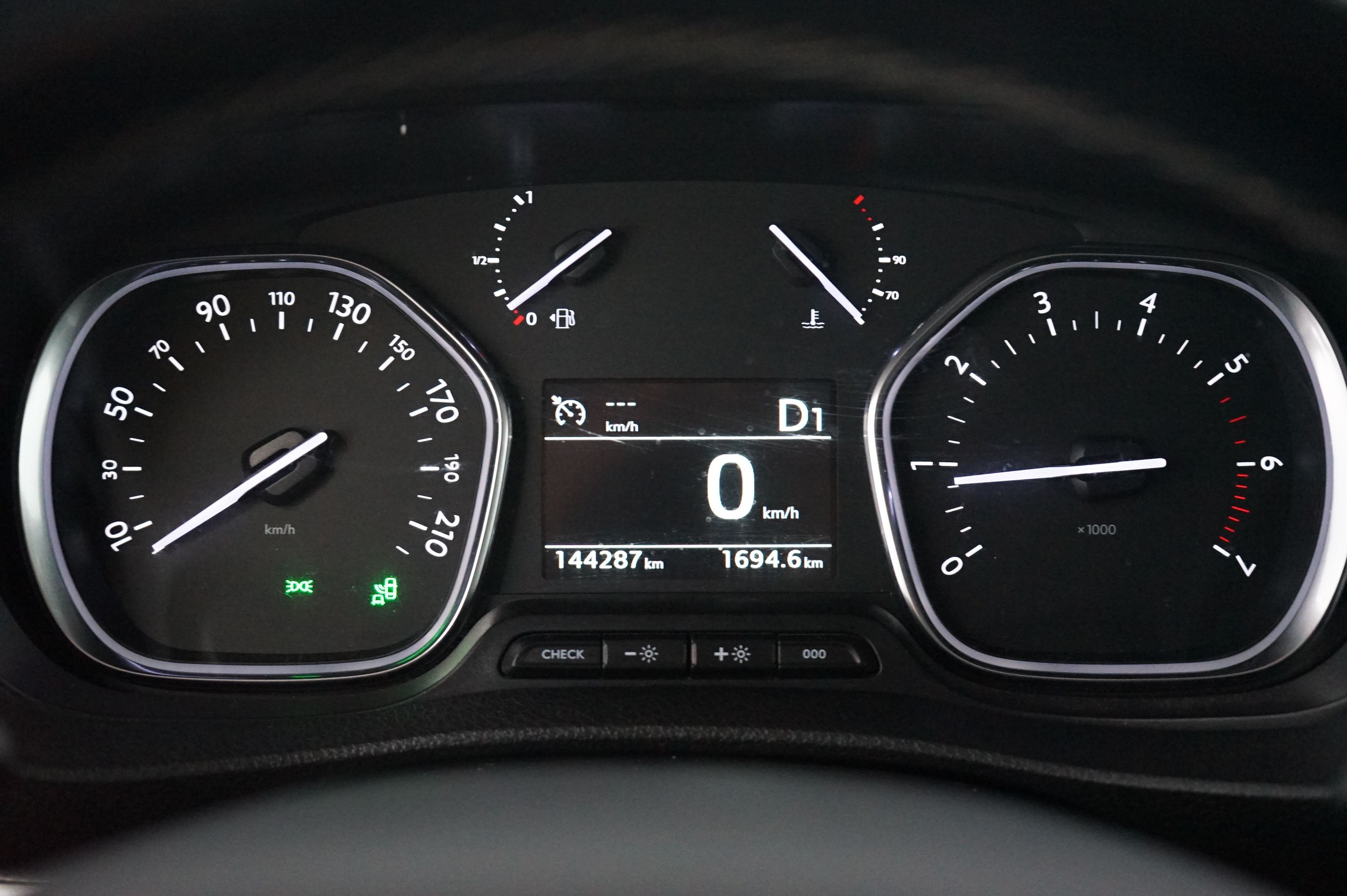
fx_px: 2056
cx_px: 674
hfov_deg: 36.3
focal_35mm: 55
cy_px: 448
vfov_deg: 24.6
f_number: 5
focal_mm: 55
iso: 6400
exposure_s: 1/30
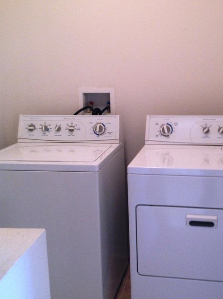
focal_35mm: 49
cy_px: 136
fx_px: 422
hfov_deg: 29.4
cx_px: 144
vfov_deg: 38.9
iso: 80
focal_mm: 4.28
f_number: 2.4
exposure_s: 1/15
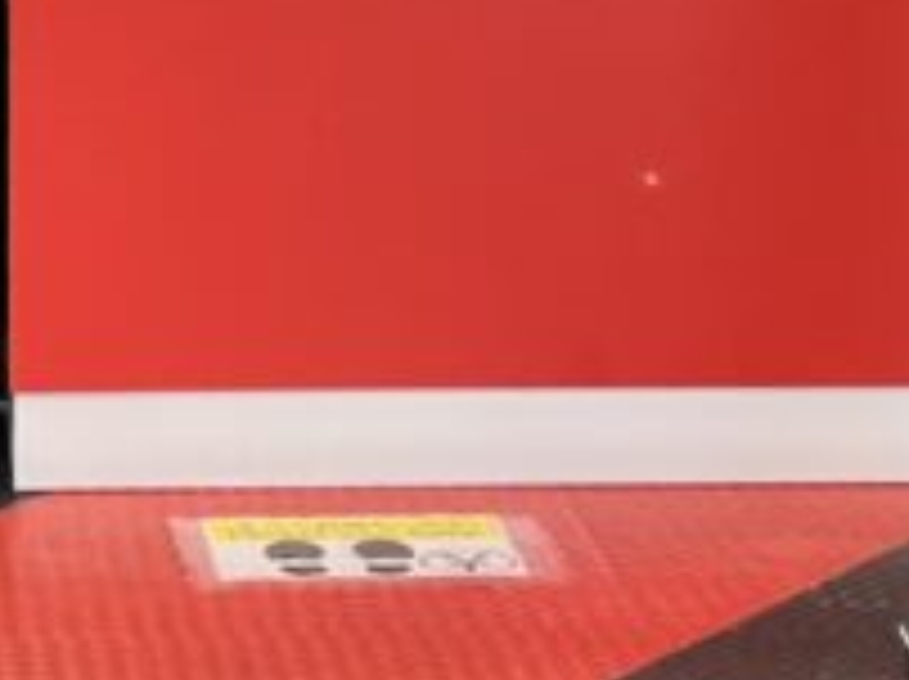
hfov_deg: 12.3
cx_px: 108
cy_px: -531
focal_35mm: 160
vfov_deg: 8.9
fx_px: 4197
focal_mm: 5.7
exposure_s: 1/100
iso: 64
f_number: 1.5
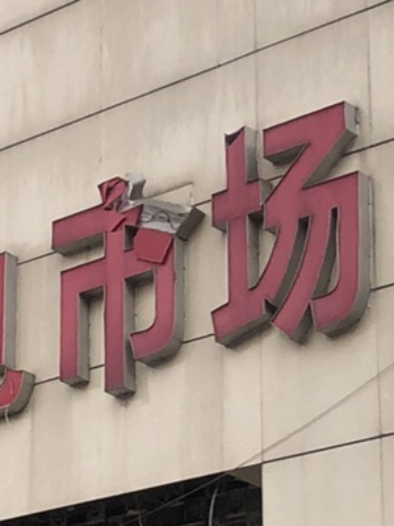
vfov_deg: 13.7
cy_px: 647
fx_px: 2125
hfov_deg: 9.8
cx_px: -393
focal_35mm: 140
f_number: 1.8
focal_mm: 3.99
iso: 20
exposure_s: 1/1116
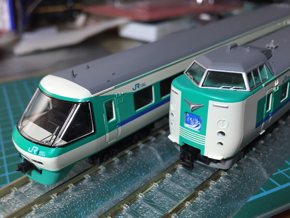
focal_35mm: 29
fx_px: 243
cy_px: 109
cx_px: 145
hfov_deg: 61.7
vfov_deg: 48.2
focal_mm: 4.15
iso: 40
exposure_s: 1/30
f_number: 2.2
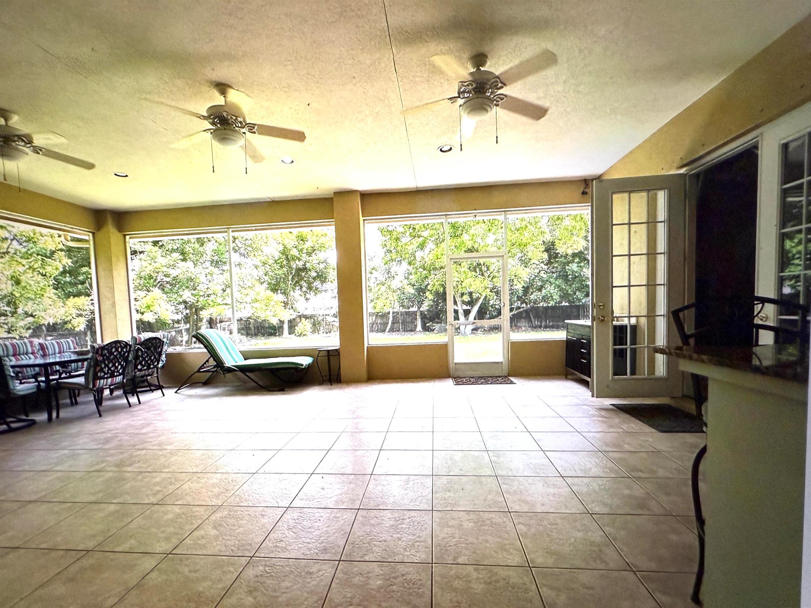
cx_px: 406
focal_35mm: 24
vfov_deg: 56.8
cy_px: 304
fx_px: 562
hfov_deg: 71.6
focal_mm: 2.22
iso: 400
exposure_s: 1/60
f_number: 2.2
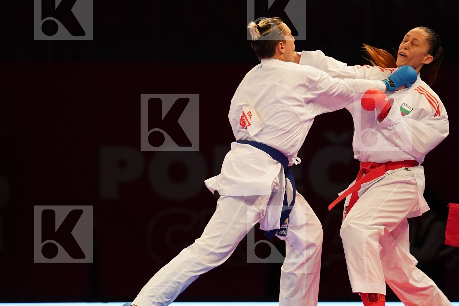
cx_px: 276
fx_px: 3455
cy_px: 123
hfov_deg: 7.6
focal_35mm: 271
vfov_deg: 5.1
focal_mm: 147
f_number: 2.8
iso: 3200
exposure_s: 1/1000
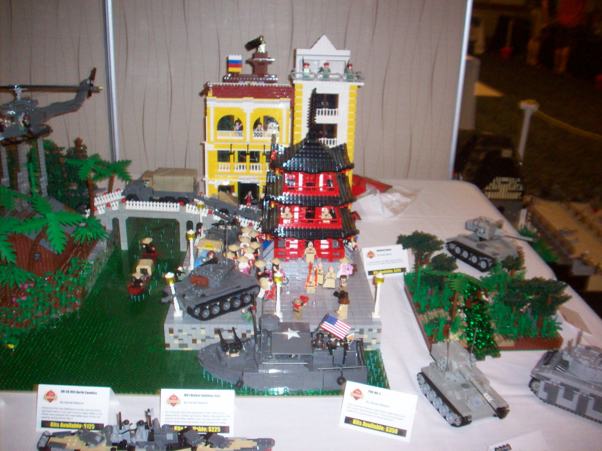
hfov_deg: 50.1
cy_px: 226
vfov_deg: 38.7
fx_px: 643
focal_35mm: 37
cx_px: 301
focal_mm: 6.2
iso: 160
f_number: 2.8
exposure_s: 1/64
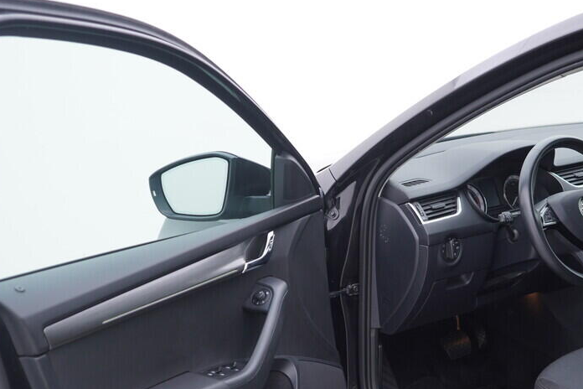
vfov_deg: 25.3
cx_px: 377
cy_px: 275
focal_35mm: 53
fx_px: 858
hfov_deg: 37.2
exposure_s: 1/50
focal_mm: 24
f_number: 3.2
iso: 125
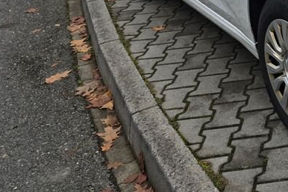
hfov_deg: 26.9
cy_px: -67
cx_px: 375
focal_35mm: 63
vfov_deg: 19.6
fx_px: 504
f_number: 1.7
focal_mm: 6.3
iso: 64
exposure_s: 1/180
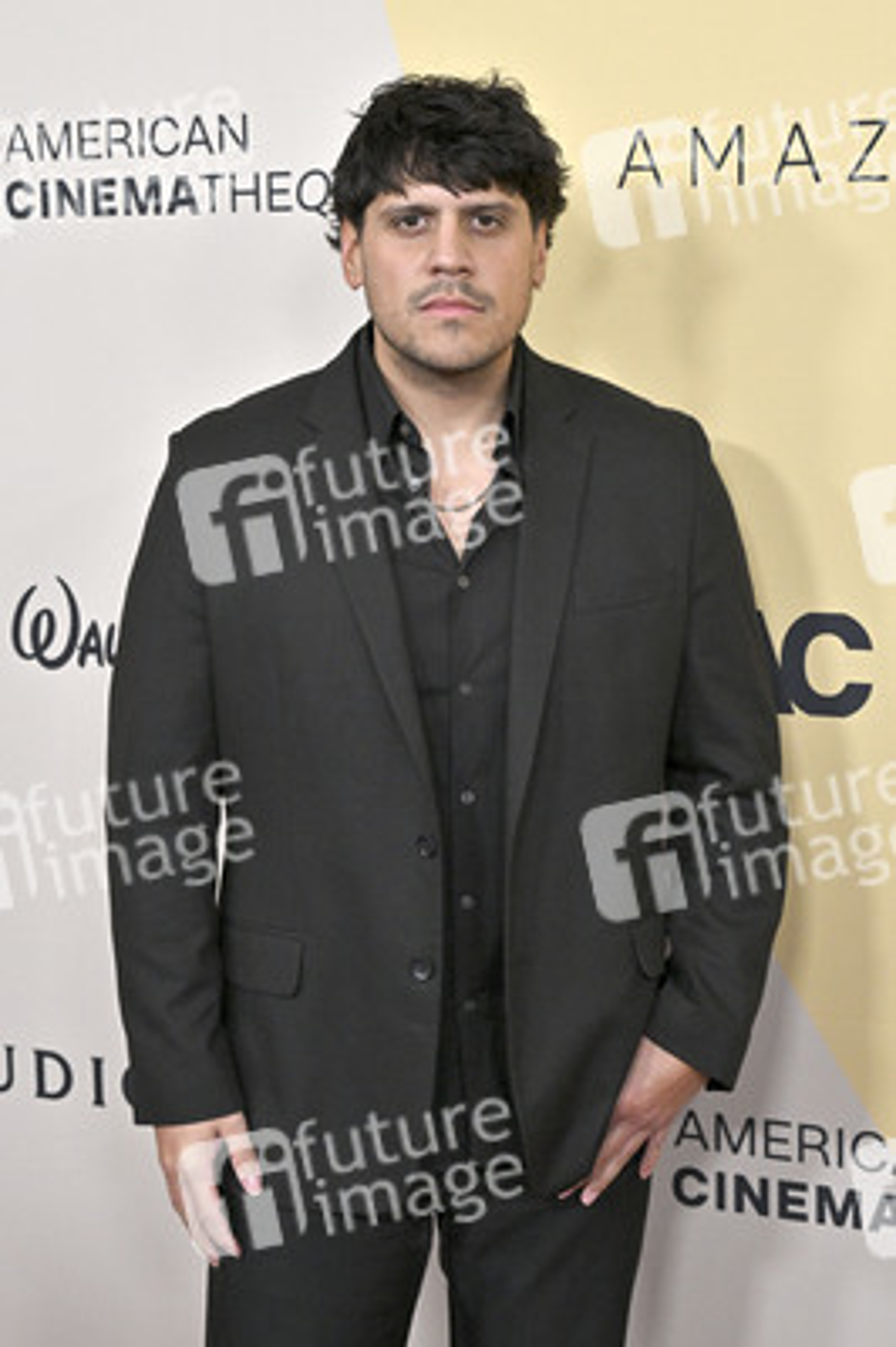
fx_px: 2431
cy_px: 674
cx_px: 448
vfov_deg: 31.0
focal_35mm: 65
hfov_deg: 20.9
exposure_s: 1/320
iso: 2000
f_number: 6.3
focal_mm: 65
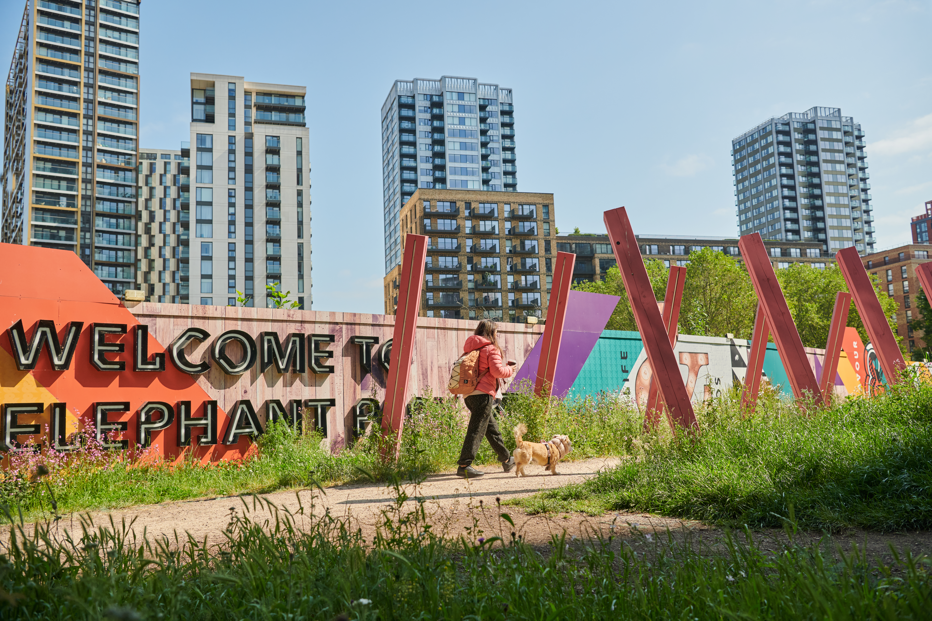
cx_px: 466
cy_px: 310
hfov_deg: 58.7
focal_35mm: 32
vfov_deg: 41.1
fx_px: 828
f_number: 5
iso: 400
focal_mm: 32
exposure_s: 1/2000
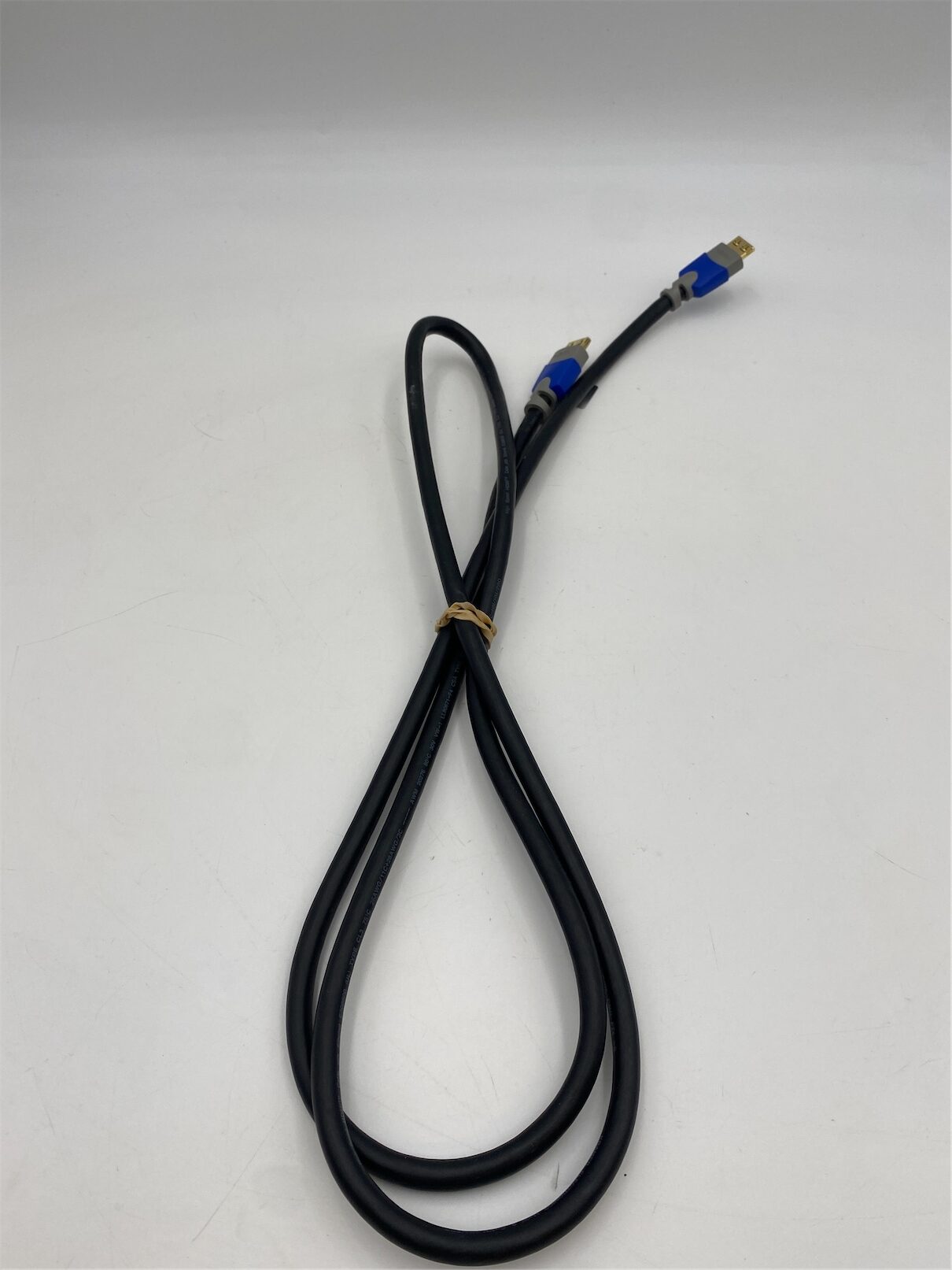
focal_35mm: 26
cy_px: 635
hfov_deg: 53.1
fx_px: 953
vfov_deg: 67.3
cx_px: 476
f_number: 1.8
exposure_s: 1/191
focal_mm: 4.25
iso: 32
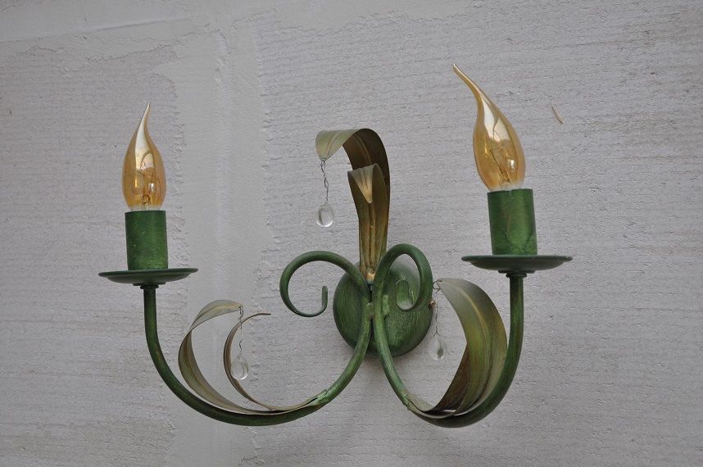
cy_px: 234
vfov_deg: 18.9
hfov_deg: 28.1
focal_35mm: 72
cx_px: 352
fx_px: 1404
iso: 500
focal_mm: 48
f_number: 6.3
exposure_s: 1/160
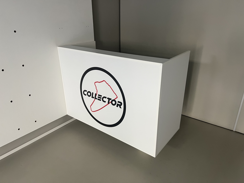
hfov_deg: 67.3
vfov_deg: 53.1
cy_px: 92
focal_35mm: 26
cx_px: 122
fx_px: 183
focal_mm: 5.7
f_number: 1.5
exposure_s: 1/69
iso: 125
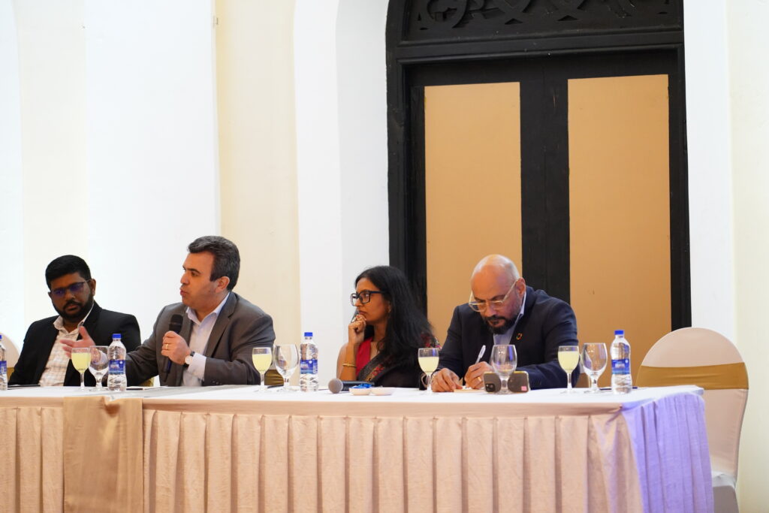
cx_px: 384
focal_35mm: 105
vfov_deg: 13.0
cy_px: 256
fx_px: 2243
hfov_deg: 19.5
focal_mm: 105
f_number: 4
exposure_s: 1/100
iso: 8000
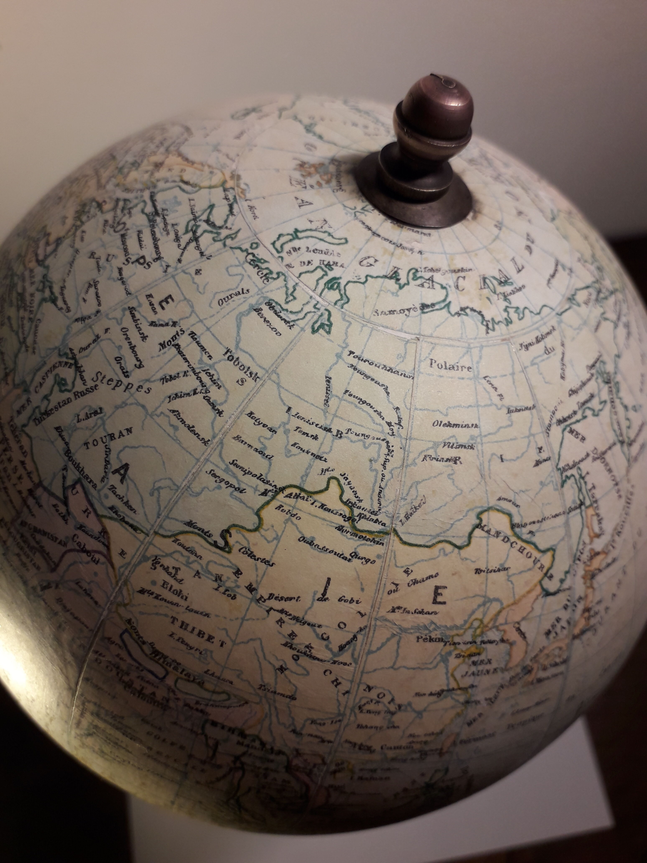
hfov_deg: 51.4
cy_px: 432
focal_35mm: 27
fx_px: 673
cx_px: 324
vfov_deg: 65.3
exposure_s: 1/138
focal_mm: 3.6
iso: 40
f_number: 1.9
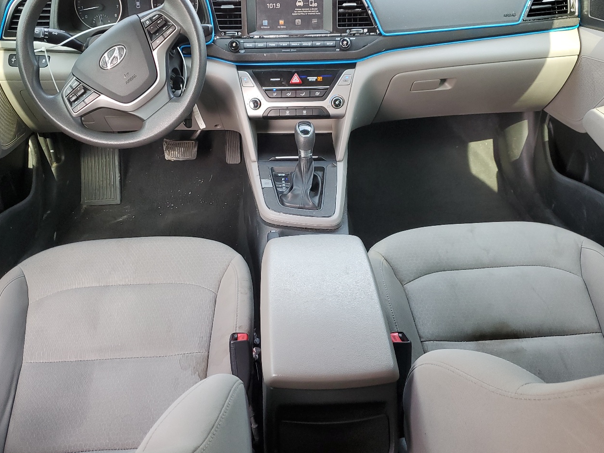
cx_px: 293
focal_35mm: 33
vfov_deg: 42.9
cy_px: 230
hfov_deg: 55.4
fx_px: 576
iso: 72
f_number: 1.5
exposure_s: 1/120
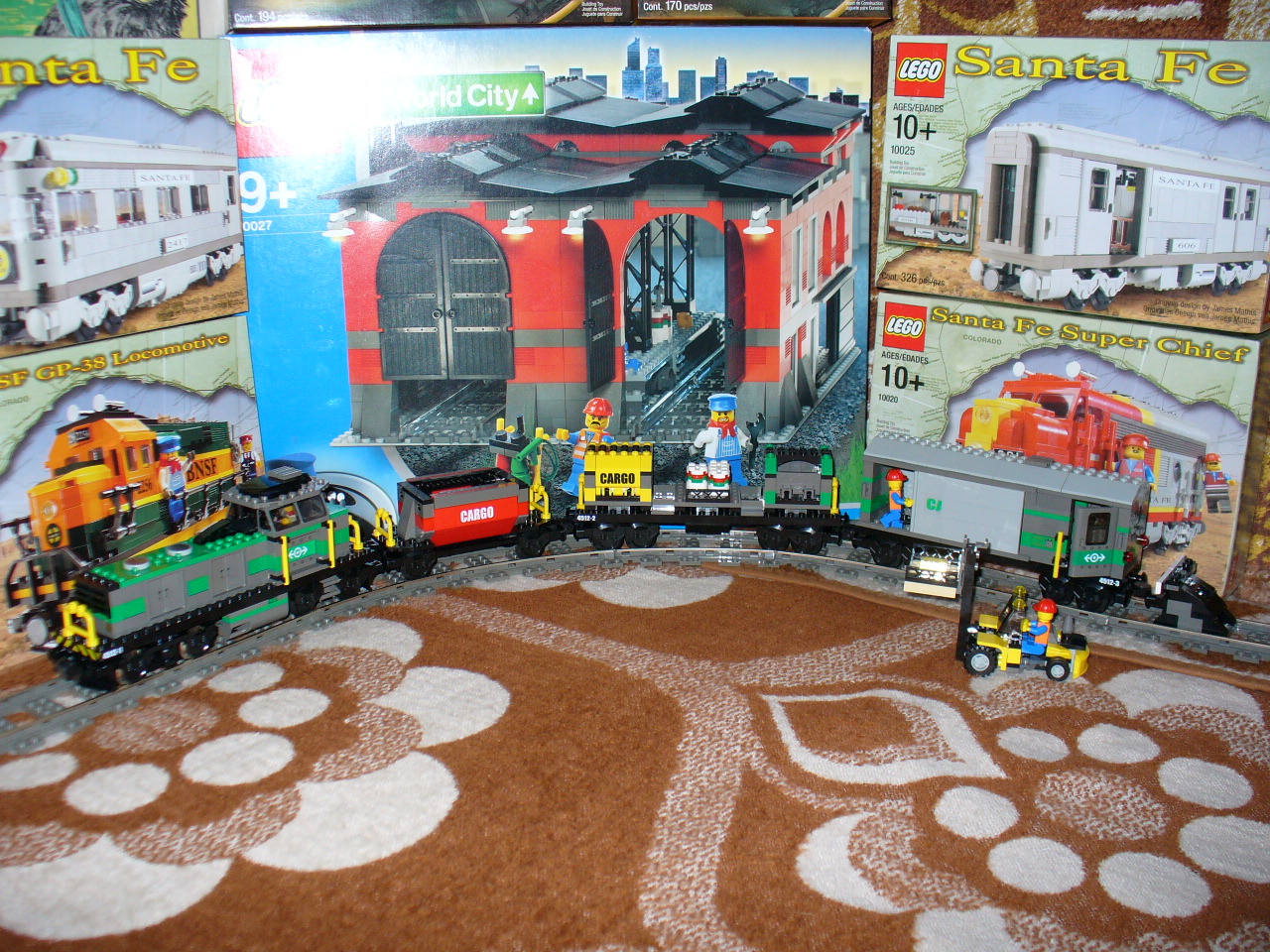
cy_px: 476
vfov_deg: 38.7
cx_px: 635
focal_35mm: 37
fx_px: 1357
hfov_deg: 50.1
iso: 100
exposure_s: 1/60
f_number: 2.8
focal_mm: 6.1
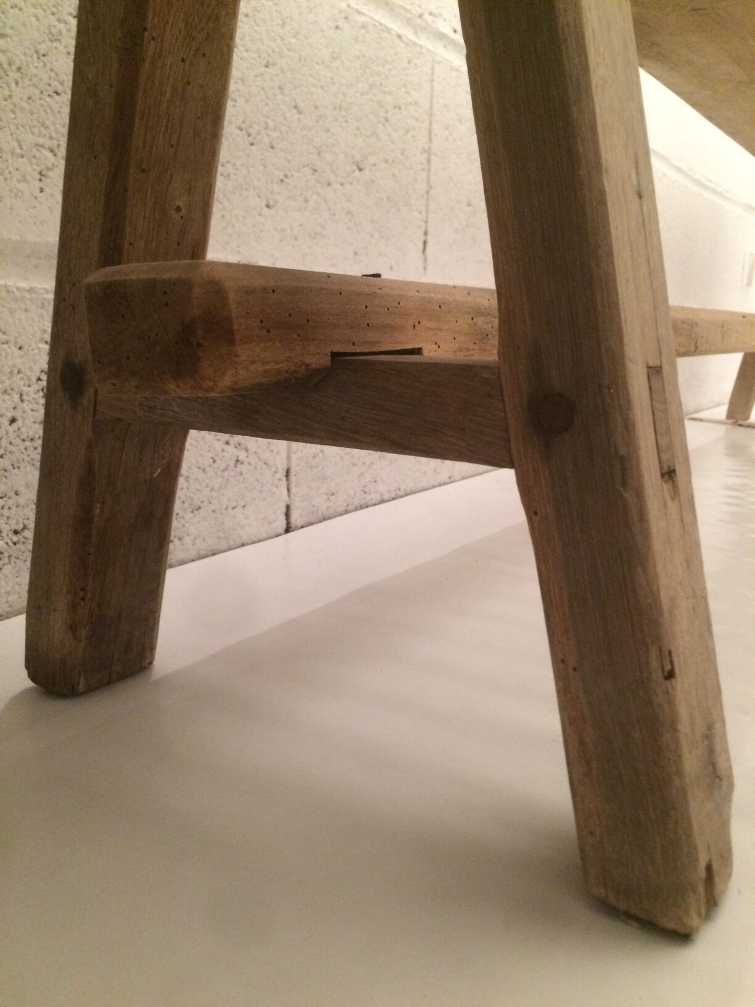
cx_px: 378
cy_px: 504
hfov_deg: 48.2
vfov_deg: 61.7
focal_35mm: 29
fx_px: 843
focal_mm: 4.15
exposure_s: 1/17
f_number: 2.2
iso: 320
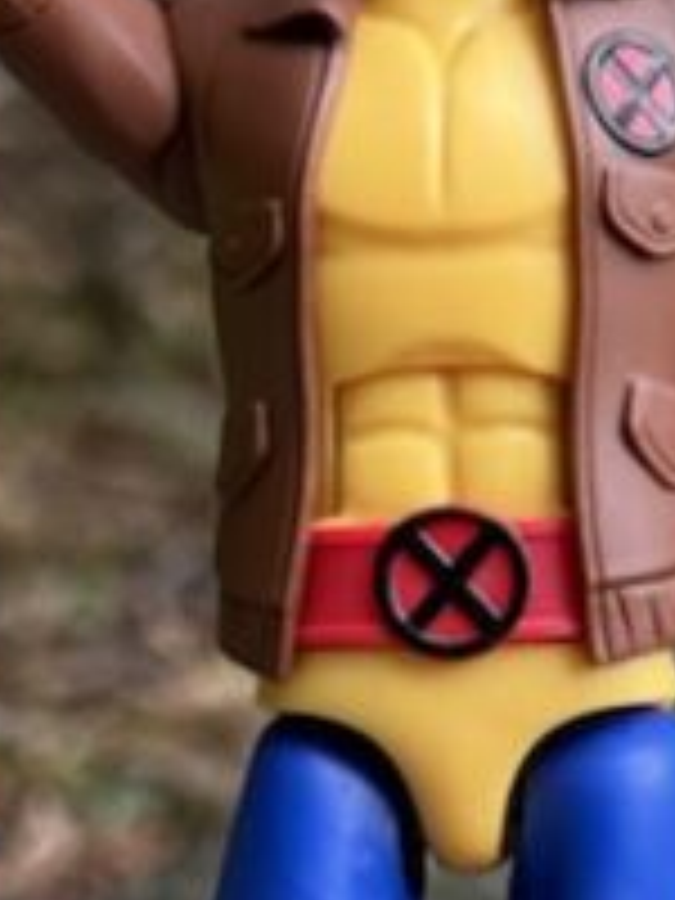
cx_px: 292
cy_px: 706
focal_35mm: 111
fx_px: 2886
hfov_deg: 13.3
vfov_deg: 17.6
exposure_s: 1/604
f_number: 1.5
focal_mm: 5.7
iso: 50
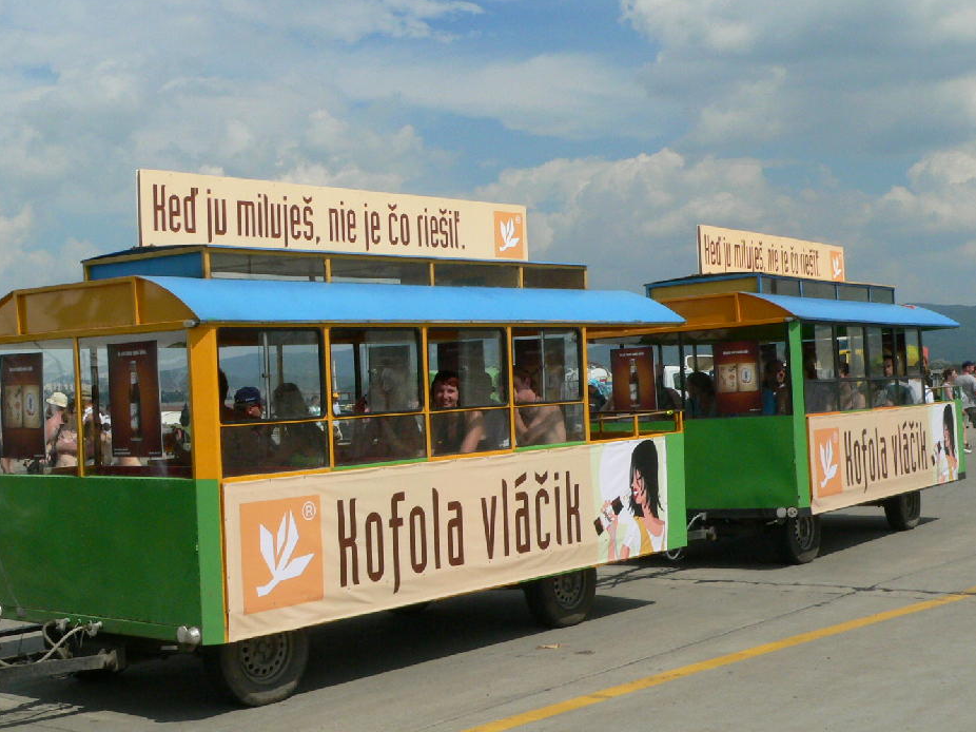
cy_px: 386
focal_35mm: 52
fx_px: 1466
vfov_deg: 28.0
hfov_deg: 36.8
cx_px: 452
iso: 200
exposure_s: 1/1600
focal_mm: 7.8
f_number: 8
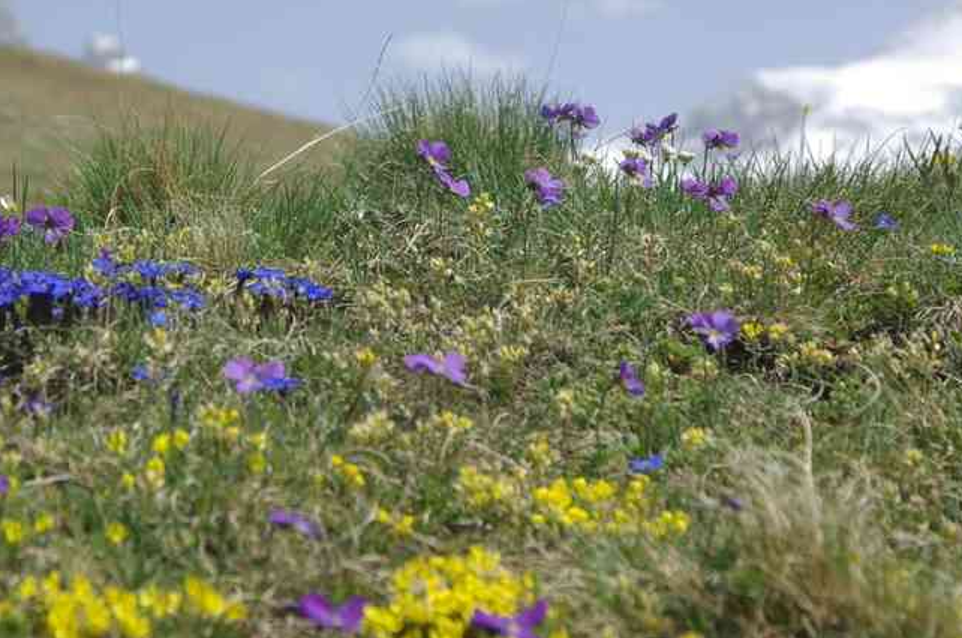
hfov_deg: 12.5
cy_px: 159
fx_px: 4376
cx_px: 244
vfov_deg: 8.3
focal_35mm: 164
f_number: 9.5
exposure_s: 1/250
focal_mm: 70
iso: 100
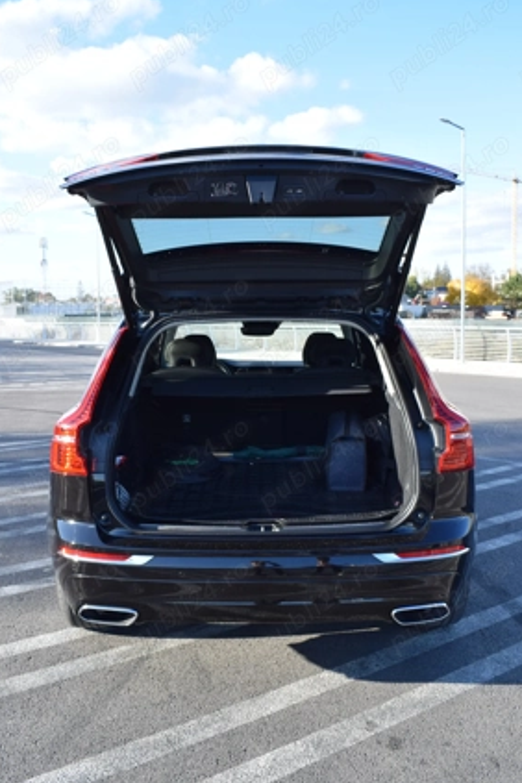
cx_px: 254
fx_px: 729
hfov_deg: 39.4
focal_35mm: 34
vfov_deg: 56.5
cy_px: 400
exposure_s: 1/250
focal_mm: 21
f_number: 8
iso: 320
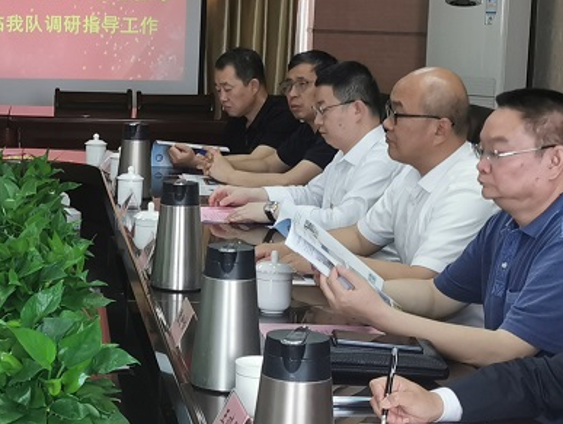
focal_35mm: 95
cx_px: 17
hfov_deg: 20.1
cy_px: 200
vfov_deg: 15.6
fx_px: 1547
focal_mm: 5.56
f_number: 1.6
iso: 125
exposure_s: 1/60
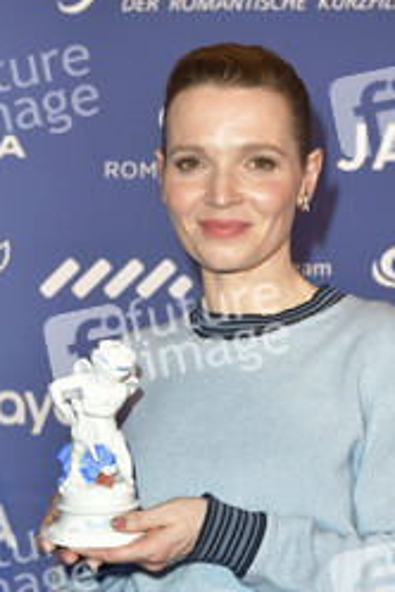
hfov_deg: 14.7
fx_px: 1531
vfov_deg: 21.7
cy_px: 459
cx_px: 236
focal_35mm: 93
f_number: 5.6
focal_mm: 58
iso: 1250
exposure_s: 1/250
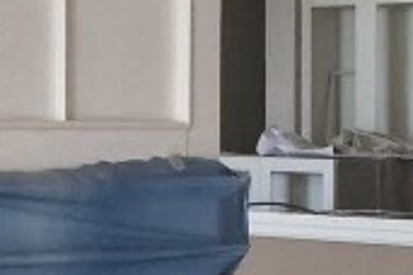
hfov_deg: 11.0
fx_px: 2076
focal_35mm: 181
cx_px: -169
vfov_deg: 7.6
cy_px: 128
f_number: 2.2
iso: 32
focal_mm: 4.15
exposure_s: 1/40
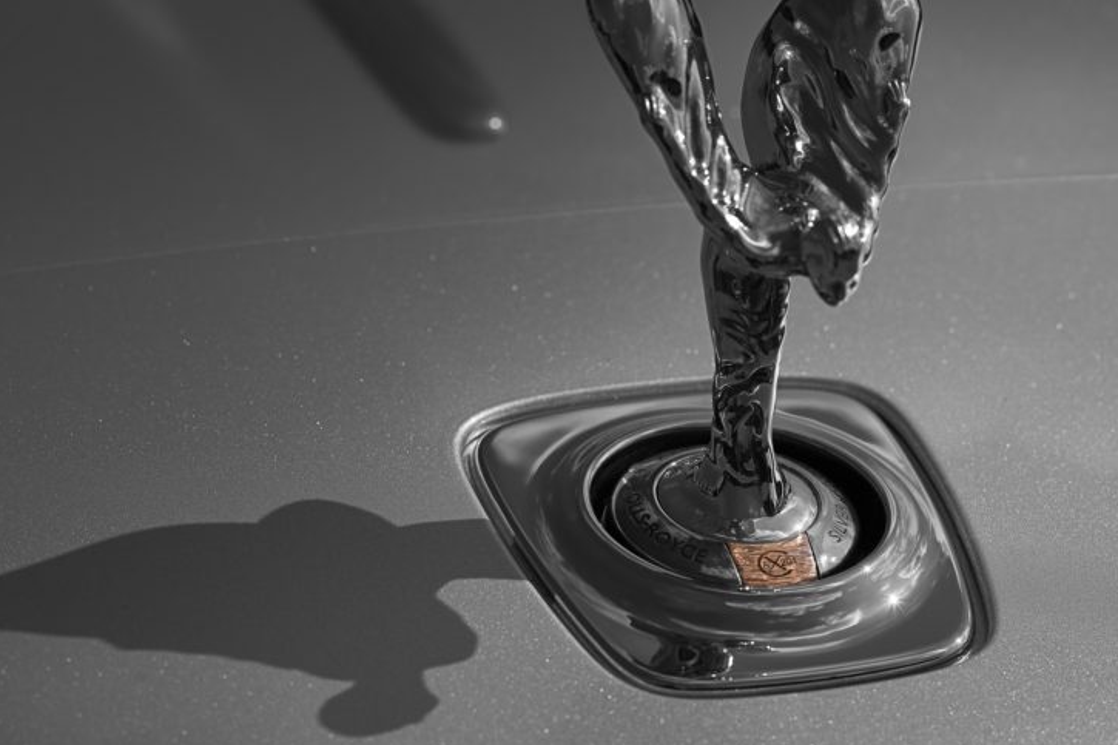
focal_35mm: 103
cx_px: 598
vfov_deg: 13.3
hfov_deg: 19.8
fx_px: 3198
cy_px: 340
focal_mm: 90
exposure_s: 1/800
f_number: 8
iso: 100
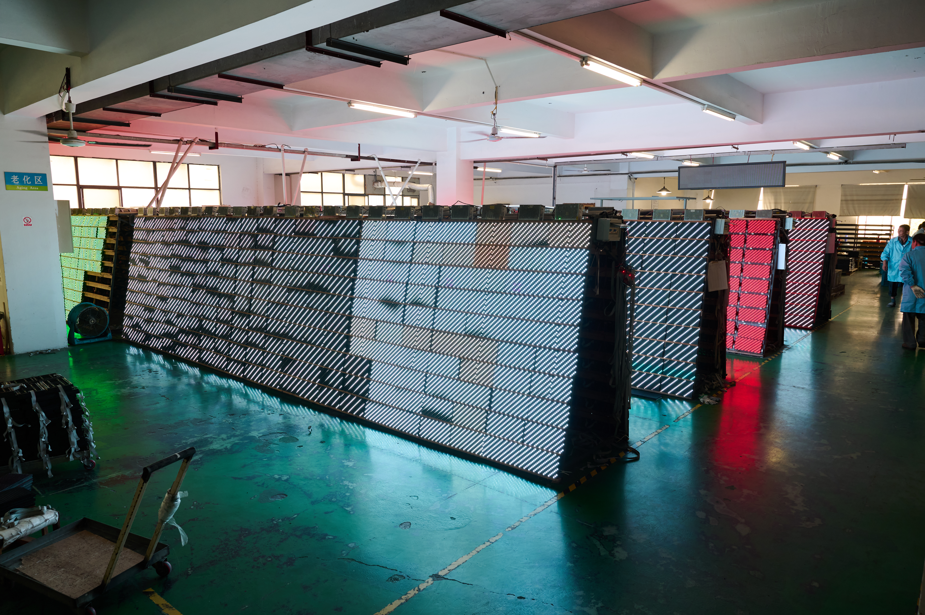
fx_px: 616
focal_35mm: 24
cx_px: 462
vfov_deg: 53.1
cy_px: 308
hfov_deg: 73.8
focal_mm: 24
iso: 640
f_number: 5.6
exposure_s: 1/80
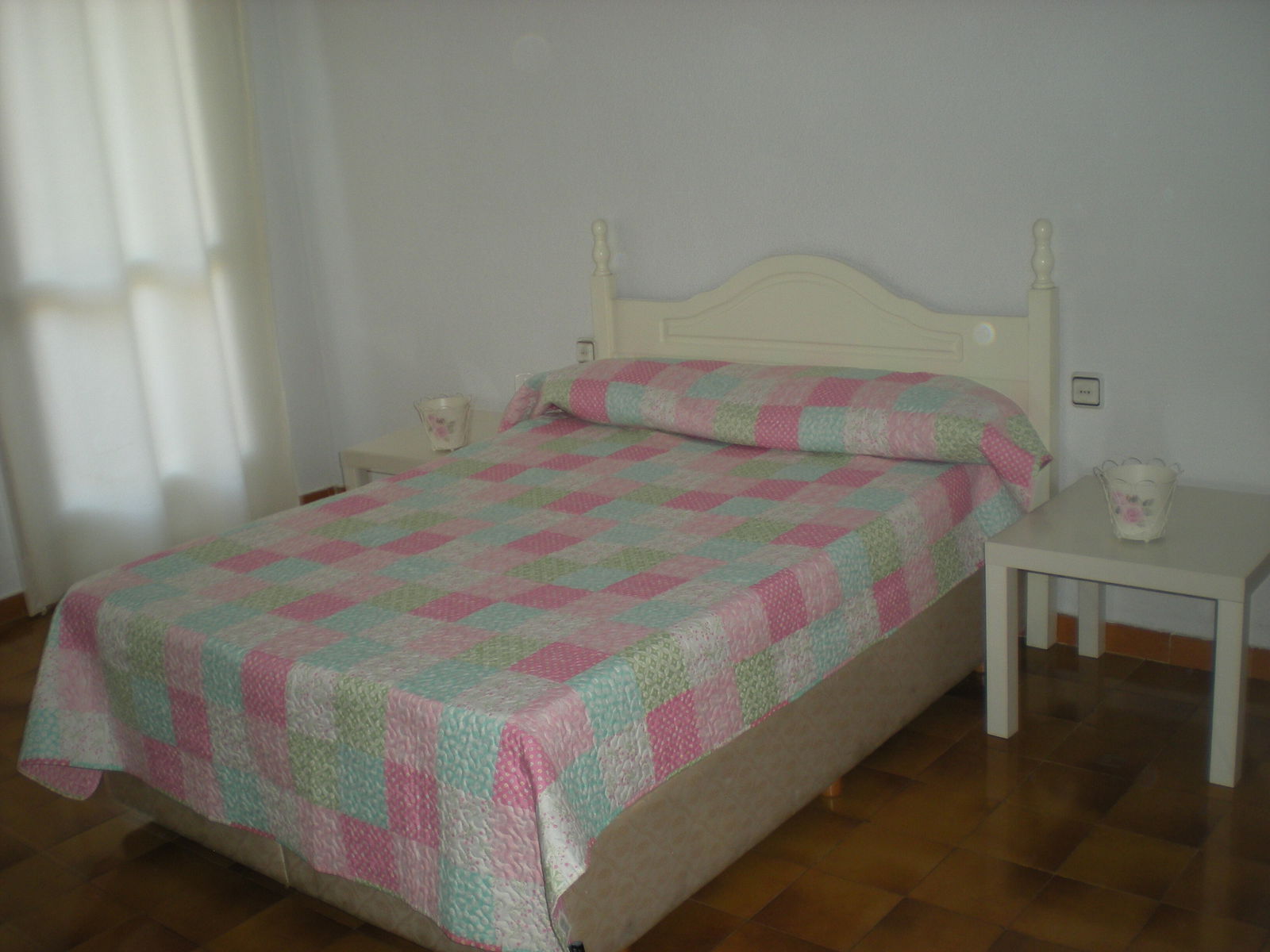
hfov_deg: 49.0
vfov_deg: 37.7
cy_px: 476
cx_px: 635
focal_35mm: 38
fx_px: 1394
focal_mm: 6.3
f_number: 3.1
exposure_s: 1/30
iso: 90
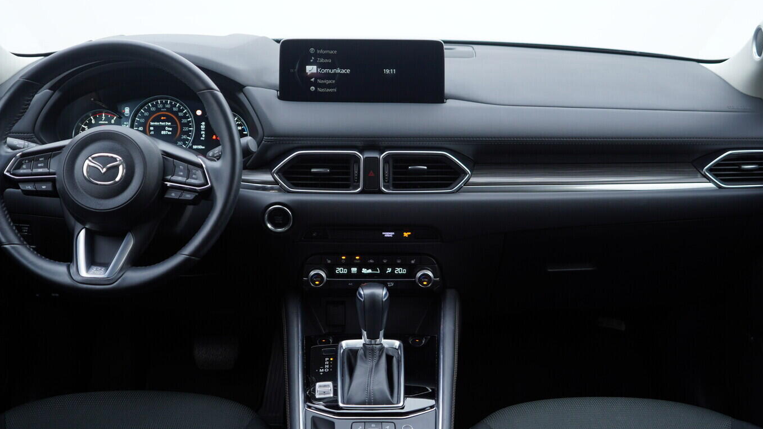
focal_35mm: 40
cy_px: 185
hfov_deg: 50.5
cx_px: 373
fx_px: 809
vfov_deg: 29.7
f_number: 2.8
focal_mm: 24
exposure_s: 1/40
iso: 125
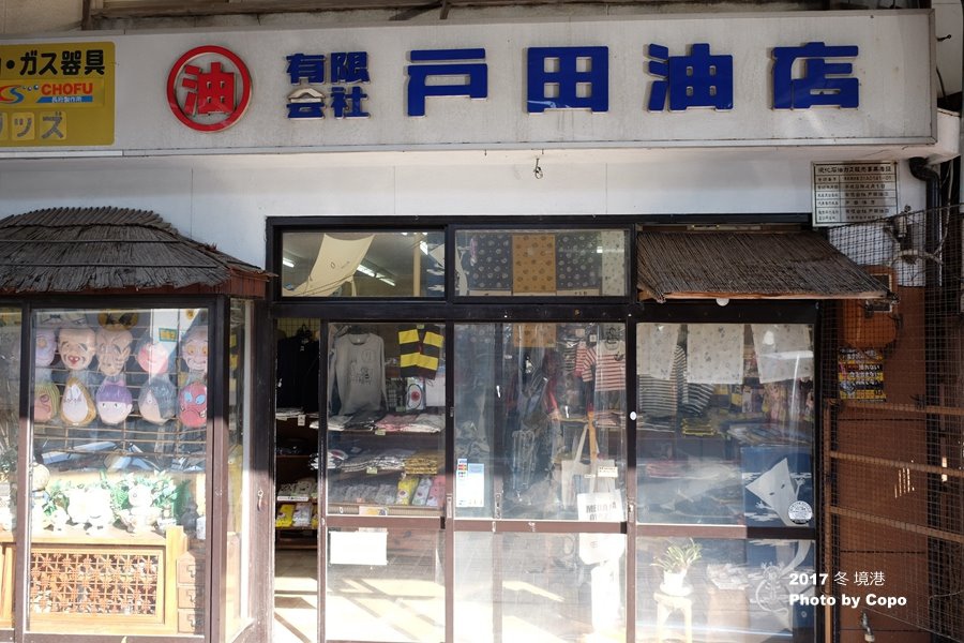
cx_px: 482
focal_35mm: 27
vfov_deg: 47.9
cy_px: 322
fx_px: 723
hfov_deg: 67.4
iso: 200
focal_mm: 18
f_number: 4.5
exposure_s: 1/125
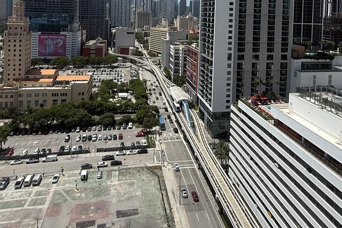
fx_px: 276
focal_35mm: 29
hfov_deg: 63.6
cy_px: 17
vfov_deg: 41.0
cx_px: 181
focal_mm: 2.22
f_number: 2.2
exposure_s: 1/2841
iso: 50
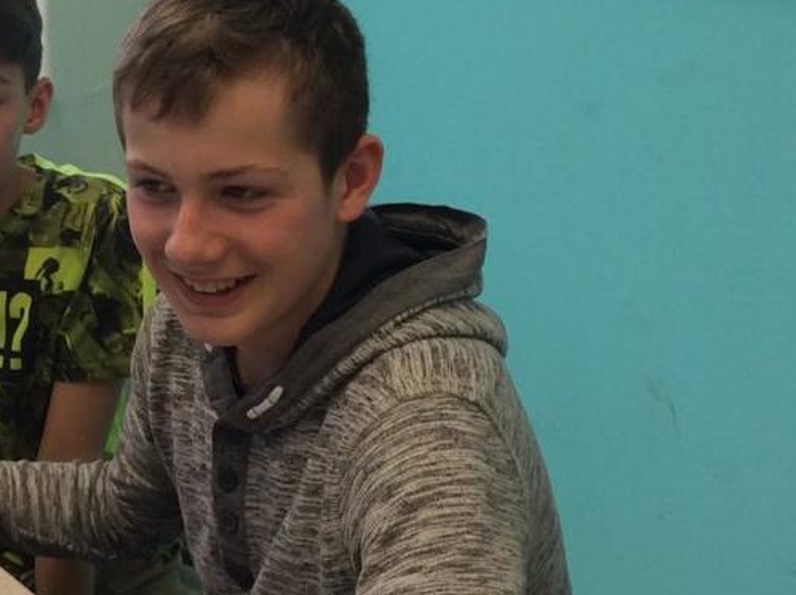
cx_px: 58
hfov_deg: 22.2
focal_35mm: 86
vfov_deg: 17.1
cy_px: 297
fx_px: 1975
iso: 40
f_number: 2.4
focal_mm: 3.3
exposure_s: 1/40
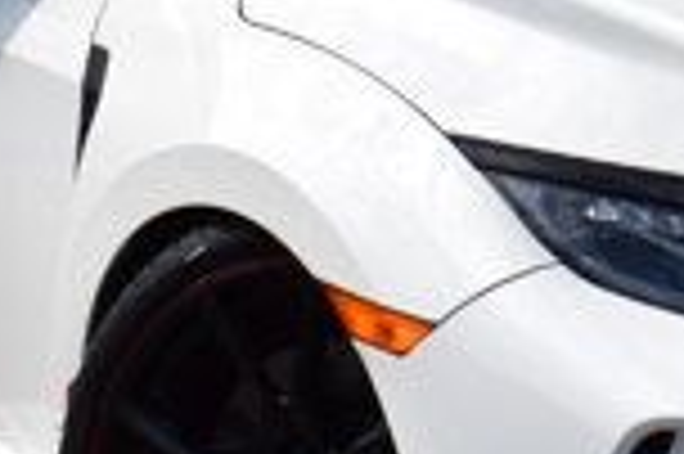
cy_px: -485
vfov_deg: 5.1
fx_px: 4992
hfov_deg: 7.7
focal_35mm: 263
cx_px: 936
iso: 250
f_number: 11
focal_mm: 26
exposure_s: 1/500
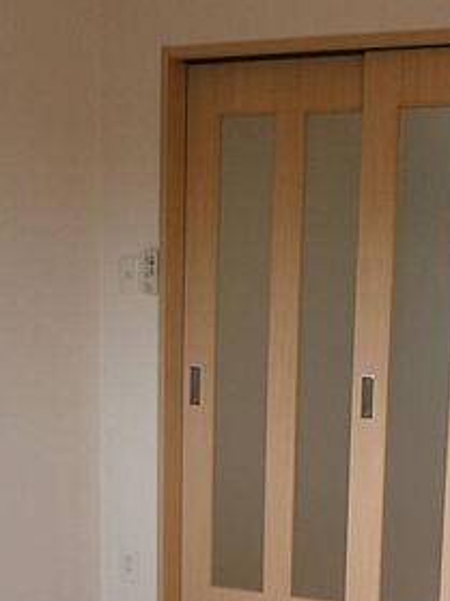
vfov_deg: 32.4
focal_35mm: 58
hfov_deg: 25.0
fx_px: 1006
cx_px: 329
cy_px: 474
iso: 160
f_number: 2.9
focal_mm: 4.8
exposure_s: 1/250
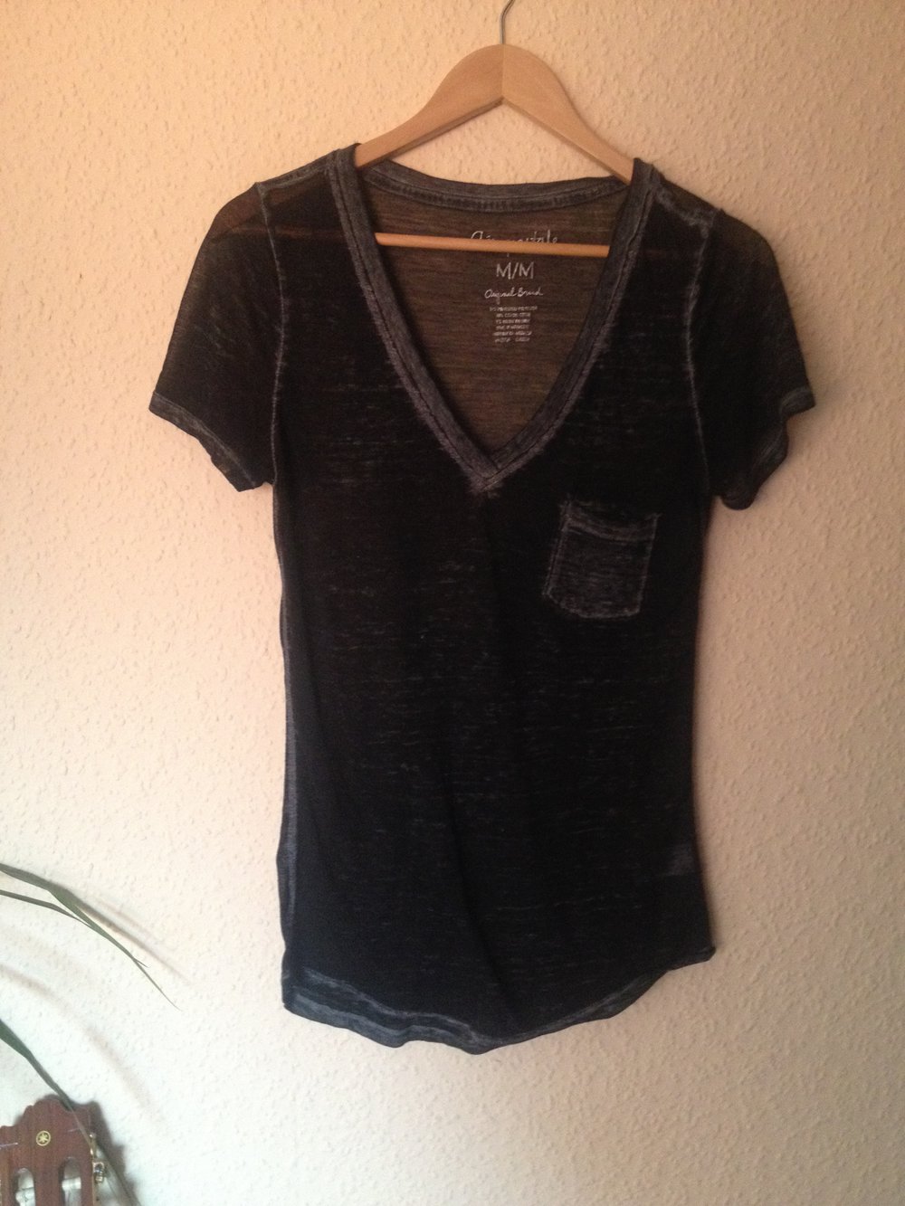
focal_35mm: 35
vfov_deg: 52.6
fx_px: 1220
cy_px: 603
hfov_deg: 40.7
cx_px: 452
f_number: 2.4
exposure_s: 1/17
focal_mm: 4.28
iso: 320
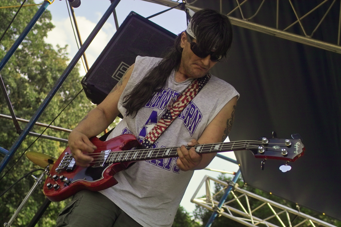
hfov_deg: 23.9
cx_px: 170
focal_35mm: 85
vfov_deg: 16.1
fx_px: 805
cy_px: 114
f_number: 5.6
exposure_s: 1/180
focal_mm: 50
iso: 200
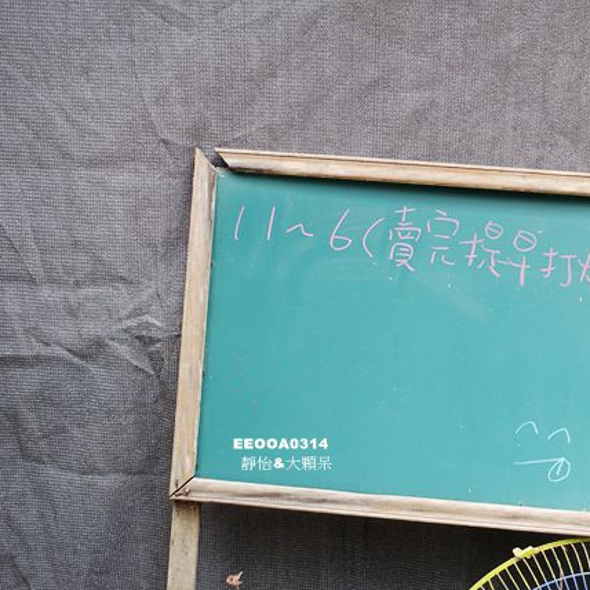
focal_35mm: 58
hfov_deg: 29.4
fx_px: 1118
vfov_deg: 29.6
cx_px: 386
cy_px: 294
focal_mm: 16.39
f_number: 3.2
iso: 125
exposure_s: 1/80
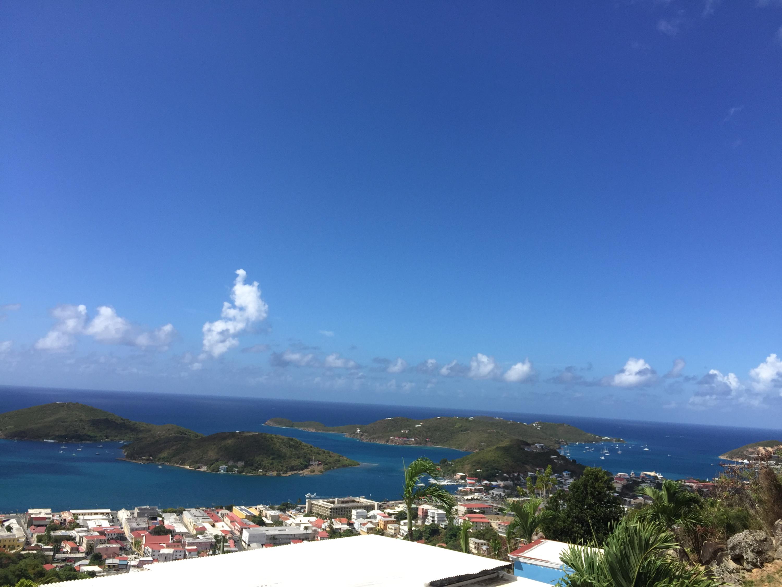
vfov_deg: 48.2
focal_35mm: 29
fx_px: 655
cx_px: 391
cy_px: 294
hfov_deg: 61.7
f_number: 2.2
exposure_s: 1/2639
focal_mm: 4.15
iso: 32
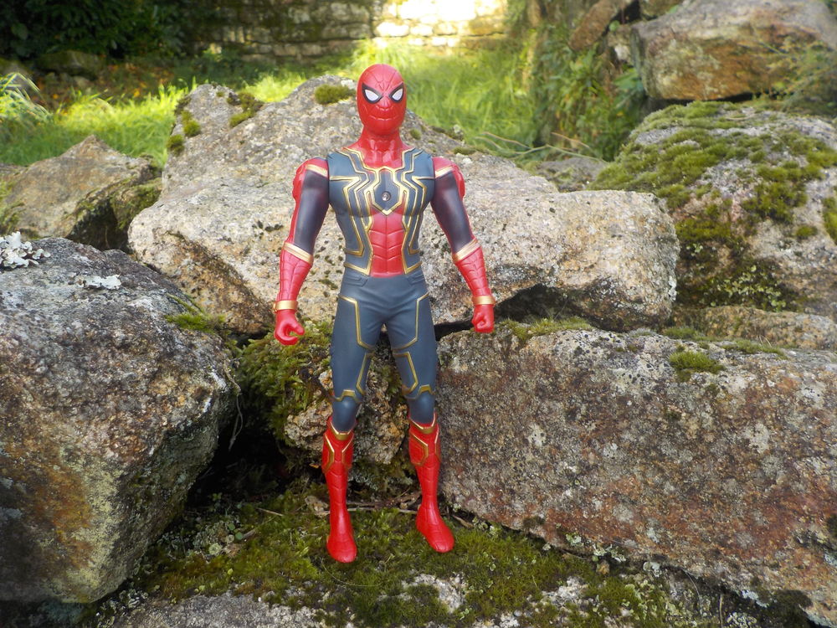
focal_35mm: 30
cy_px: 314
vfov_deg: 46.8
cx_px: 418
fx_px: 725
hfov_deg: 60.0
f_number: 3.3
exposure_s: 1/160
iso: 125
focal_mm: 4.1
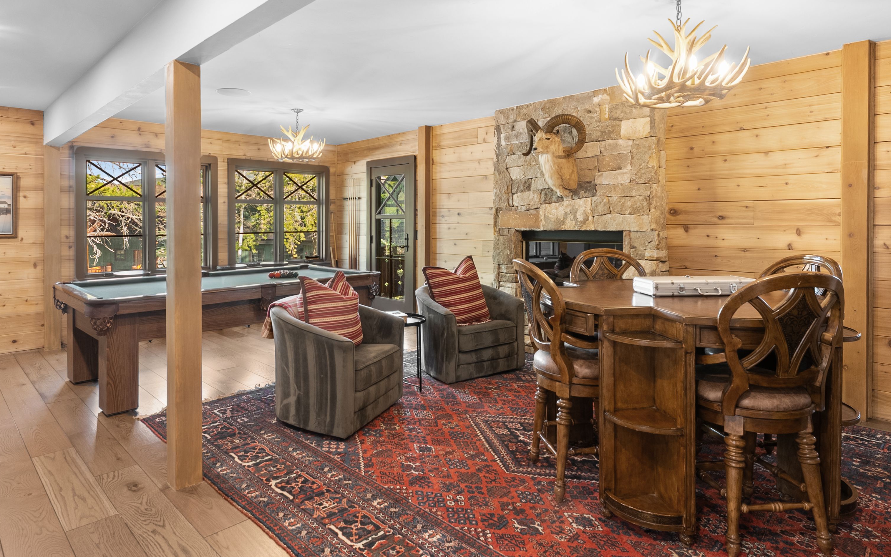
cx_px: 403
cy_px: 233
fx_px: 486
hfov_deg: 84.8
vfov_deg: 59.3
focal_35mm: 20
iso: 250
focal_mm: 14
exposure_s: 1/1.25
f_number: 7.1
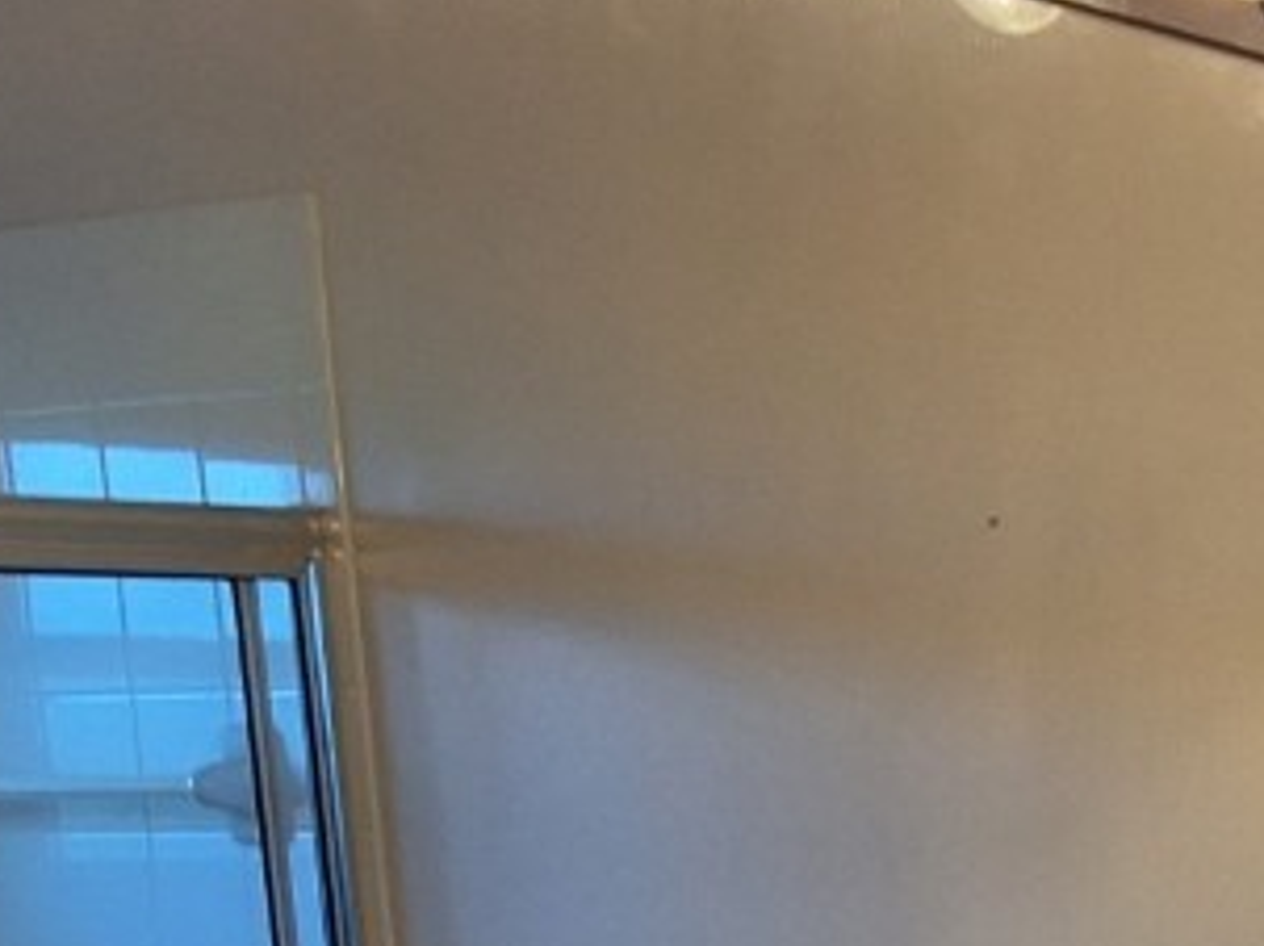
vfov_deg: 14.4
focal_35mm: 95
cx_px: 1611
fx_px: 3466
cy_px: 1444
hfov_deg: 19.2
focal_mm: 2.91
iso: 64
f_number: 1.9
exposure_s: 1/40
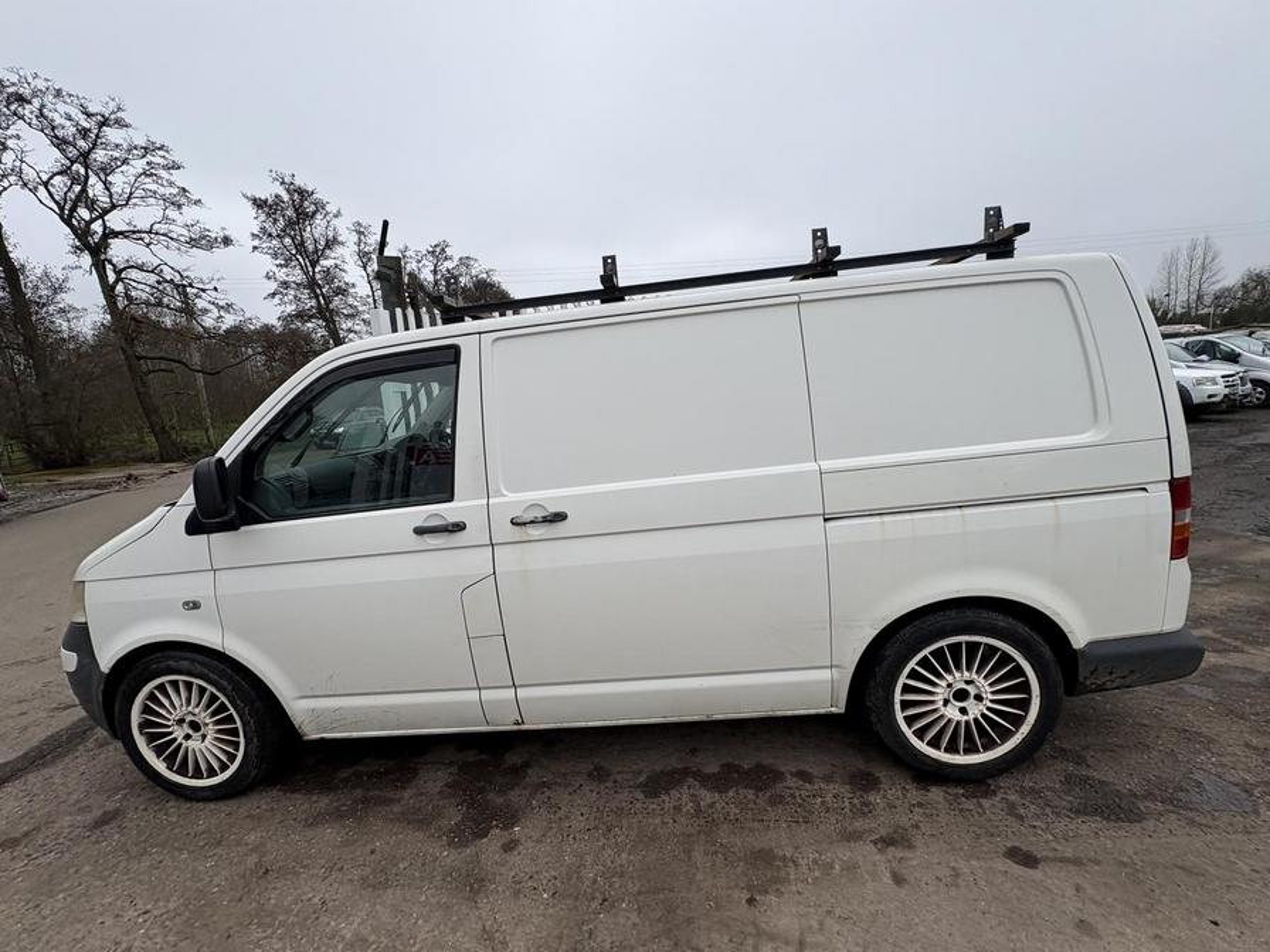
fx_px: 514
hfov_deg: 102.1
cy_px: 476
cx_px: 635
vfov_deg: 85.7
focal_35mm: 14
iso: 50
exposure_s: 1/821
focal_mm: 2.22
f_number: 2.2
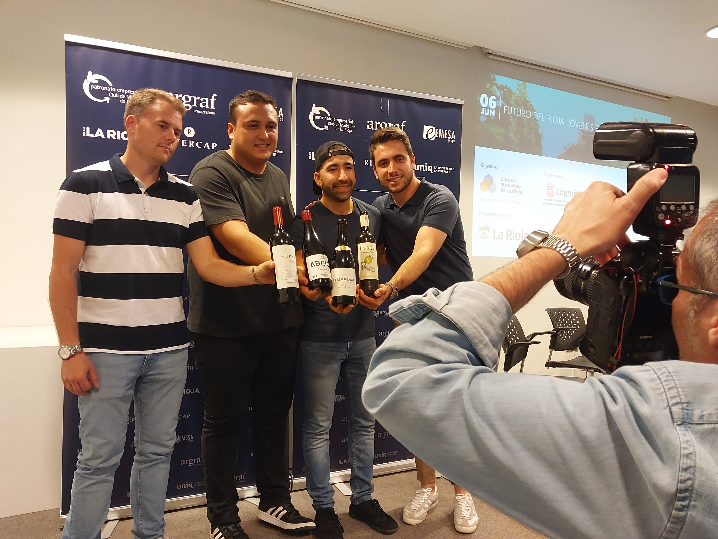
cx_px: 359
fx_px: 622
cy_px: 270
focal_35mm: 30
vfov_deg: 46.8
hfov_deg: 60.0
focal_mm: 4.6
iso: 400
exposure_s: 1/60
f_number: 1.8
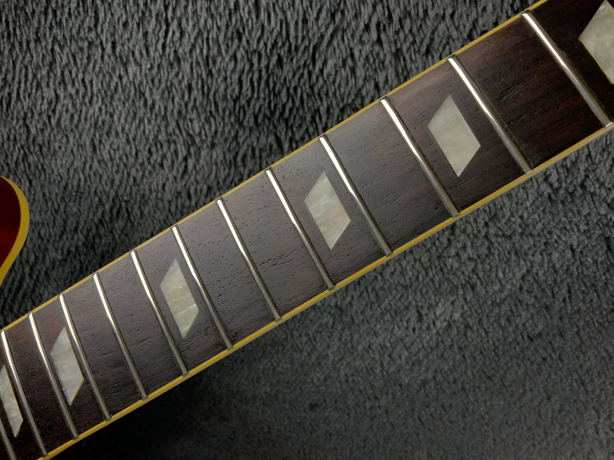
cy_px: 230
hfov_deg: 61.7
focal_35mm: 29
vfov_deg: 48.2
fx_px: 514
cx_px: 307
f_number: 1.8
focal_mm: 3
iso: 64
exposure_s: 1/120
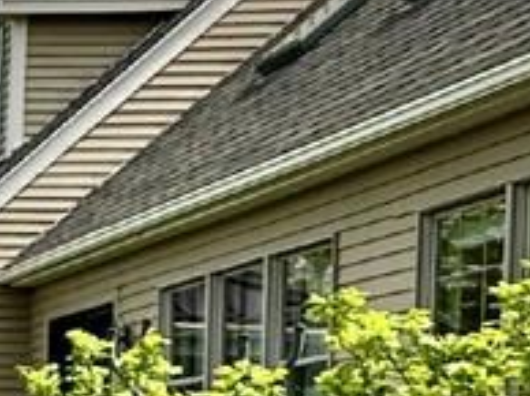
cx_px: -1014
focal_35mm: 111
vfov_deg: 12.5
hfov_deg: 11.4
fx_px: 1697
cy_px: 636
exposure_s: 1/2398
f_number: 2.2
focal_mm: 2.22
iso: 50
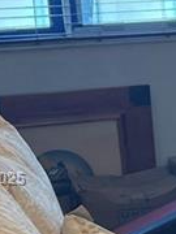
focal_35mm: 173
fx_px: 1173
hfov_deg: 8.1
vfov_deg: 11.4
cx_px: 373
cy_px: 179
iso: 64
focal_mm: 5.7
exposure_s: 1/120
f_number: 1.5
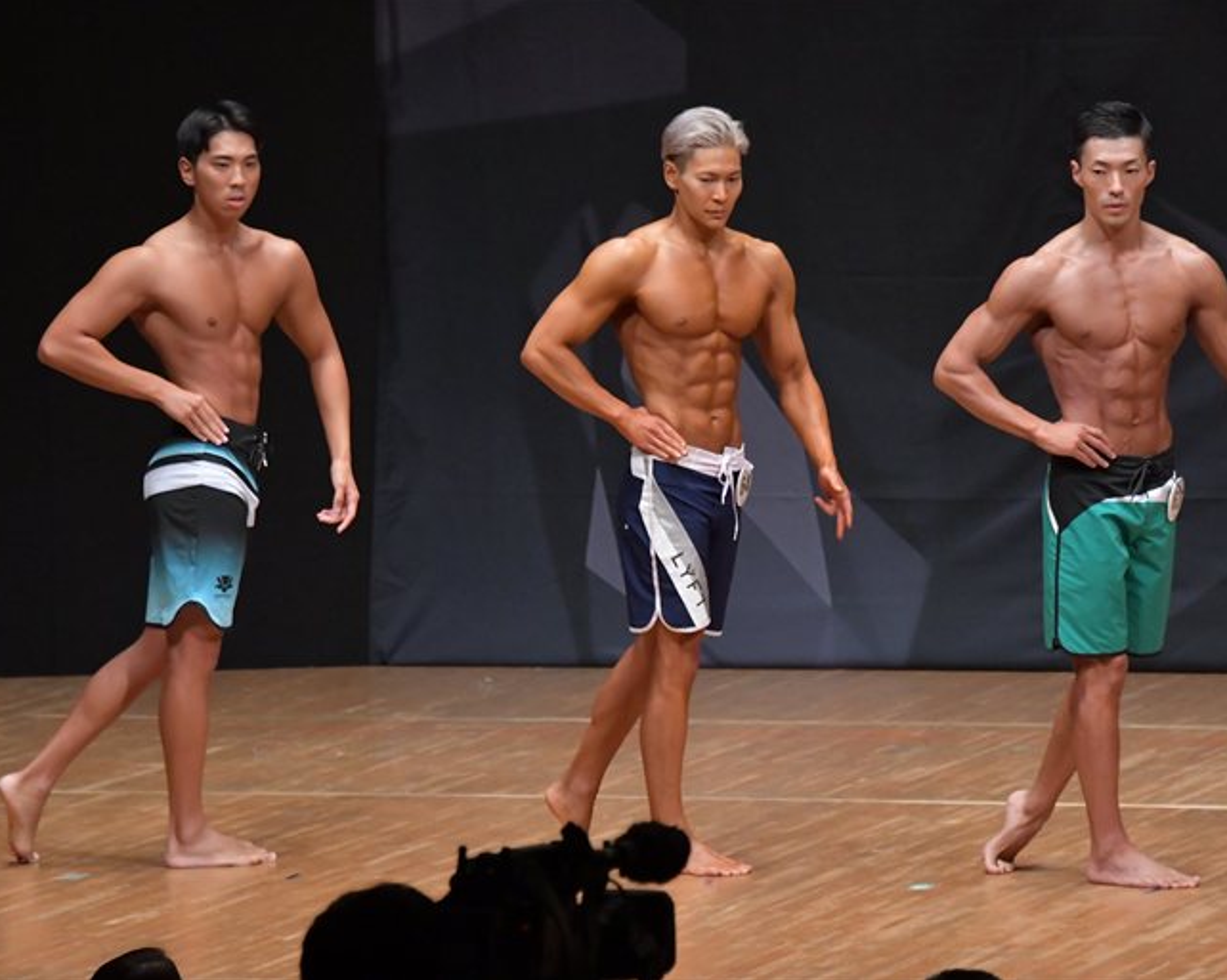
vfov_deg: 5.4
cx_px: 657
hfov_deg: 6.7
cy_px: 489
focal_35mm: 289
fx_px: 10490
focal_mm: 170
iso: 6400
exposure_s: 1/400
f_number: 5.6
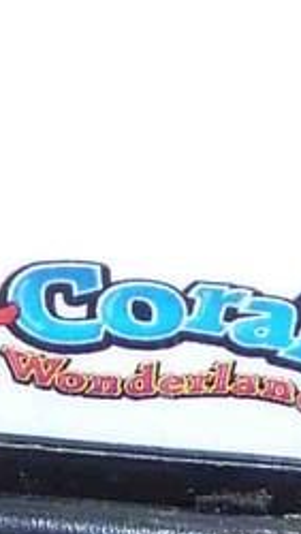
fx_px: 2662
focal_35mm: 188
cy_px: -649
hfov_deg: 6.4
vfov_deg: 10.3
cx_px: -88
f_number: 4
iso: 100
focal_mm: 4.4
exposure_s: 1/30
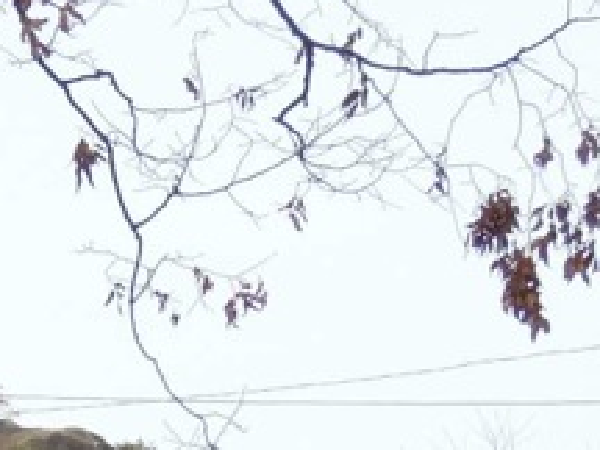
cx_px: -144
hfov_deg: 8.4
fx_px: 4021
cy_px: 831
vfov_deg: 6.3
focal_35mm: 232
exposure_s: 1/500
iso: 160
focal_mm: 9
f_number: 3.7
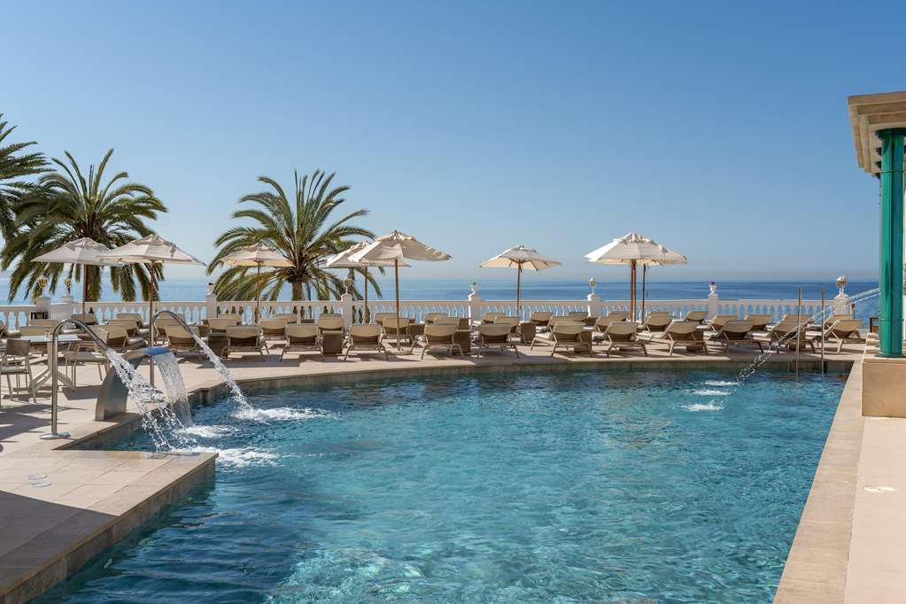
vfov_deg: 37.9
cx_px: 453
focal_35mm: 35
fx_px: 881
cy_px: 302
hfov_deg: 54.4
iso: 100
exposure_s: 1/640
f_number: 9
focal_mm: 35
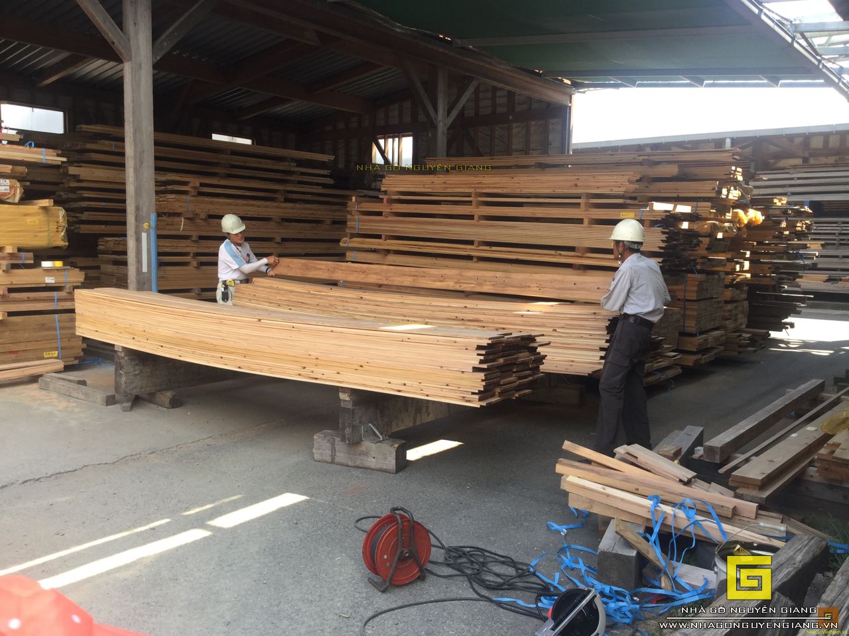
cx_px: 424
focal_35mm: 31
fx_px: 760
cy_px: 318
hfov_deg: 58.4
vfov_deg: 45.4
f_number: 2.4
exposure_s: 1/120
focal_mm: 3.3
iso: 25
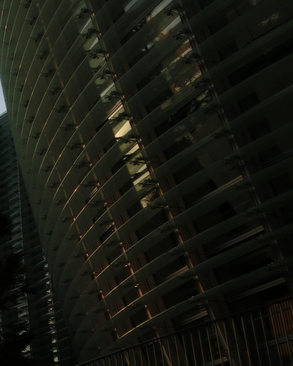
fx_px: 737
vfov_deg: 27.0
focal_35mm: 68
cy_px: 322
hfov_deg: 19.9
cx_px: -129
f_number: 3
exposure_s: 1/320
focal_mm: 5
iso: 100
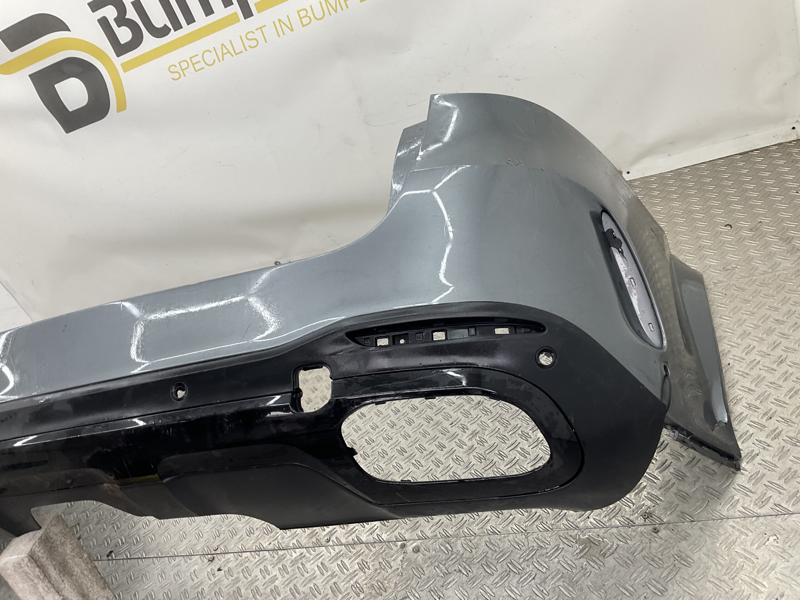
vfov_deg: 48.2
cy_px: 300
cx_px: 400
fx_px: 670
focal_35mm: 29
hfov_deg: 61.7
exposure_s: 1/120
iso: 32
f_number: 1.8
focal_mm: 3
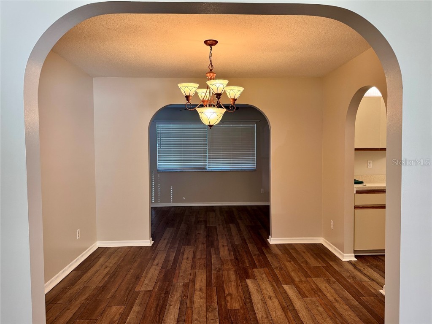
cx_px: 216
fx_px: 300
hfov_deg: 71.6
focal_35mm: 24
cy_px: 162
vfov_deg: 56.8
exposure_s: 1/120
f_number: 1.78
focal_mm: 6.76
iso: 200
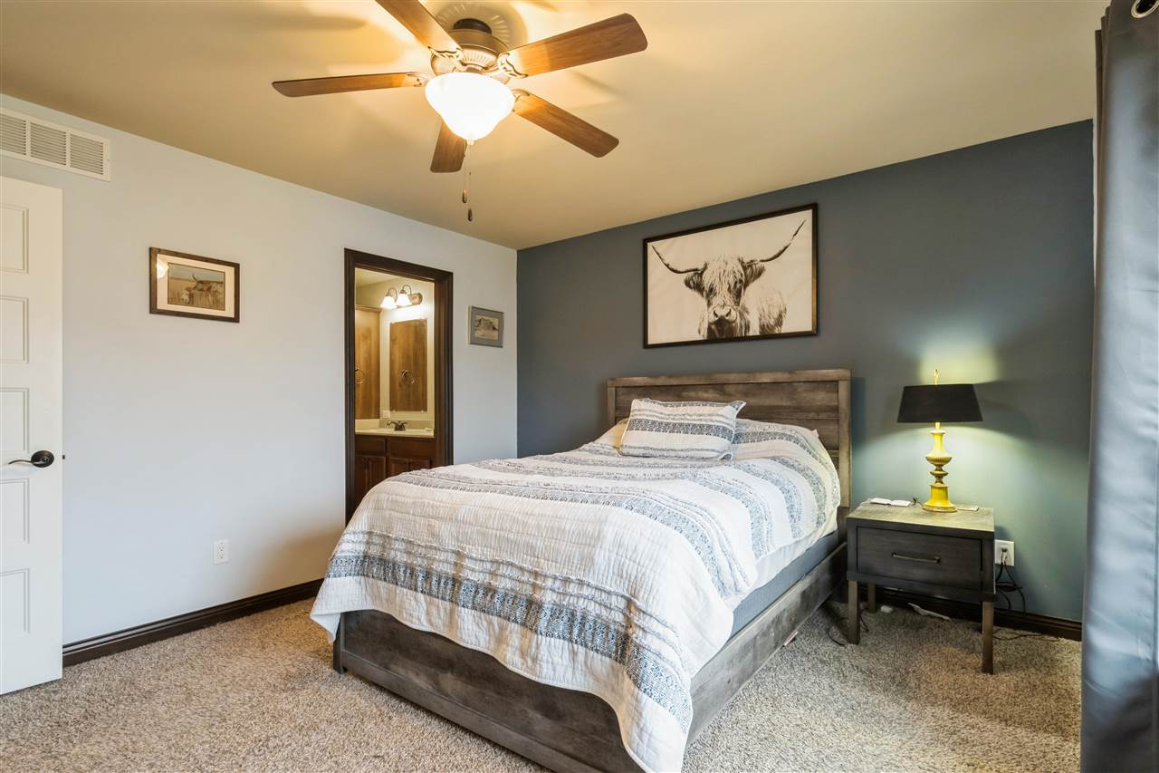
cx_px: 580
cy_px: 386
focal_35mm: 17
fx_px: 547
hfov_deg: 93.3
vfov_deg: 70.4
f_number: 9
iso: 800
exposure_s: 1/13
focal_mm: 17
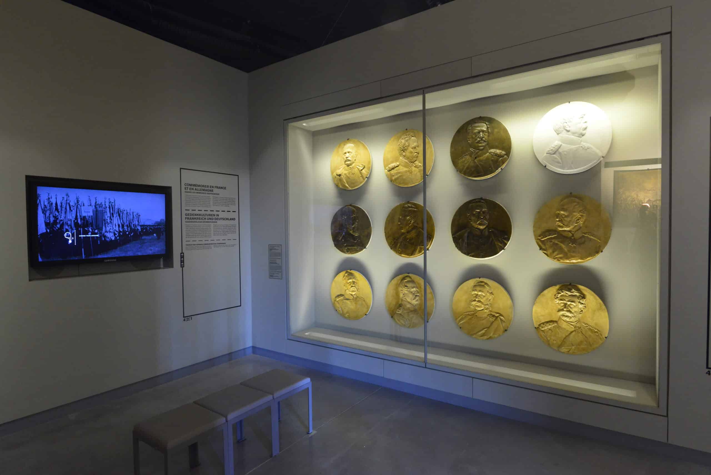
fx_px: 395
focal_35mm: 20
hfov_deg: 84.0
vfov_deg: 62.0
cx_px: 356
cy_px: 238
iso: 5000
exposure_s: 1/60
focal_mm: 20
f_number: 5.6
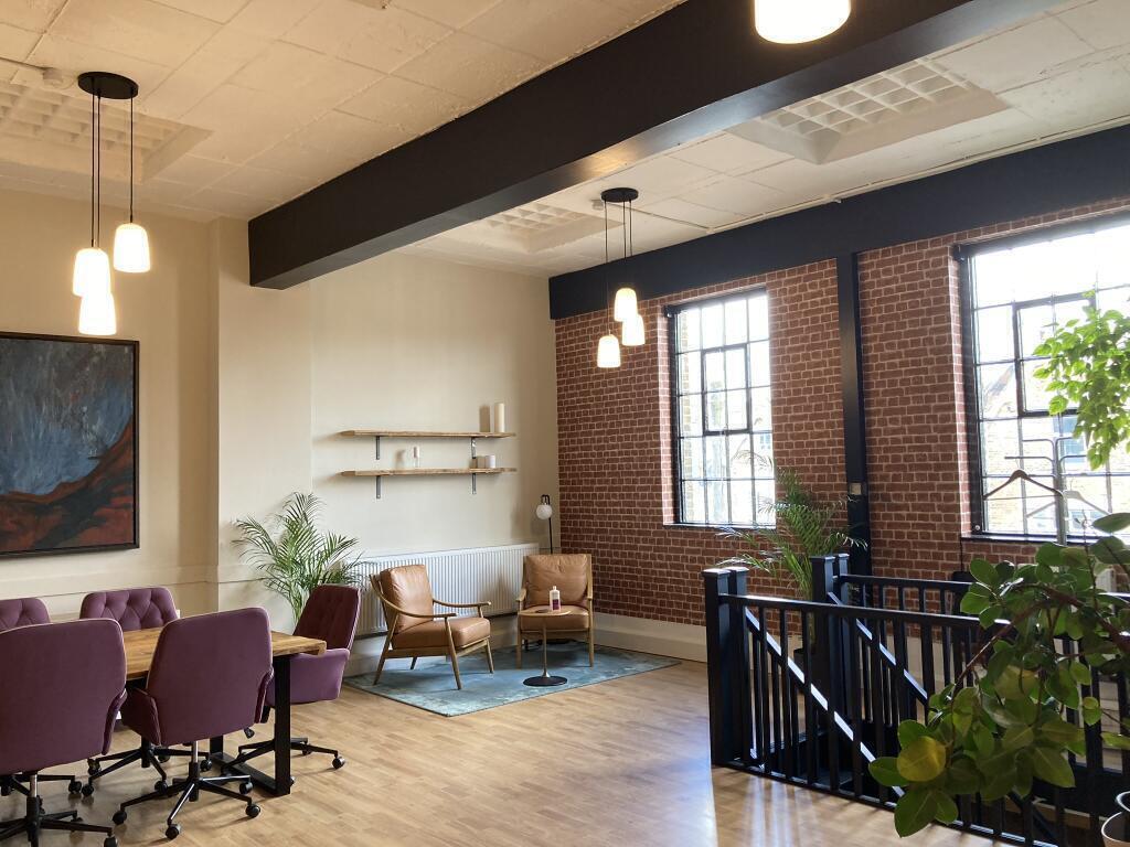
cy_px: 424
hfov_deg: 63.4
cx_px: 565
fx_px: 914
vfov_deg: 49.7
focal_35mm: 28
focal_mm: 3.99
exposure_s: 1/50
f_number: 1.8
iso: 100
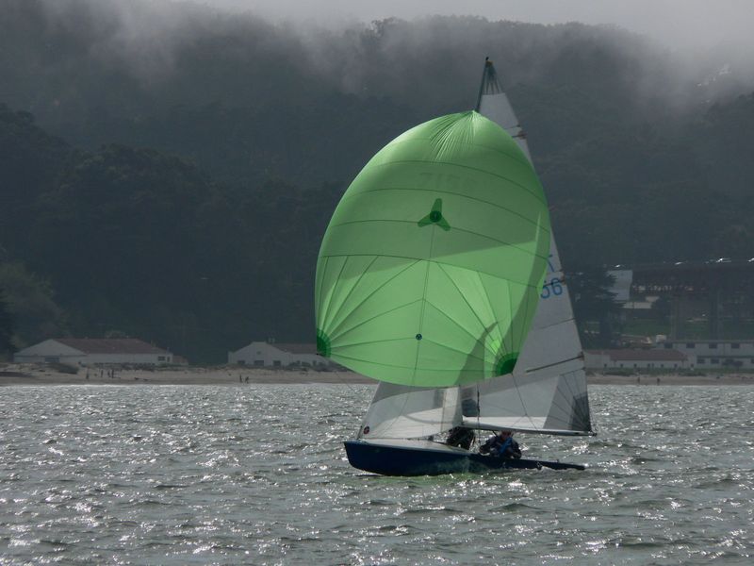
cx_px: 377
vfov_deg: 3.4
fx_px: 9410
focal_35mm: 432
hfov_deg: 4.6
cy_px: 283
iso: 80
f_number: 7.1
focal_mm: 72
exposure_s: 1/1000
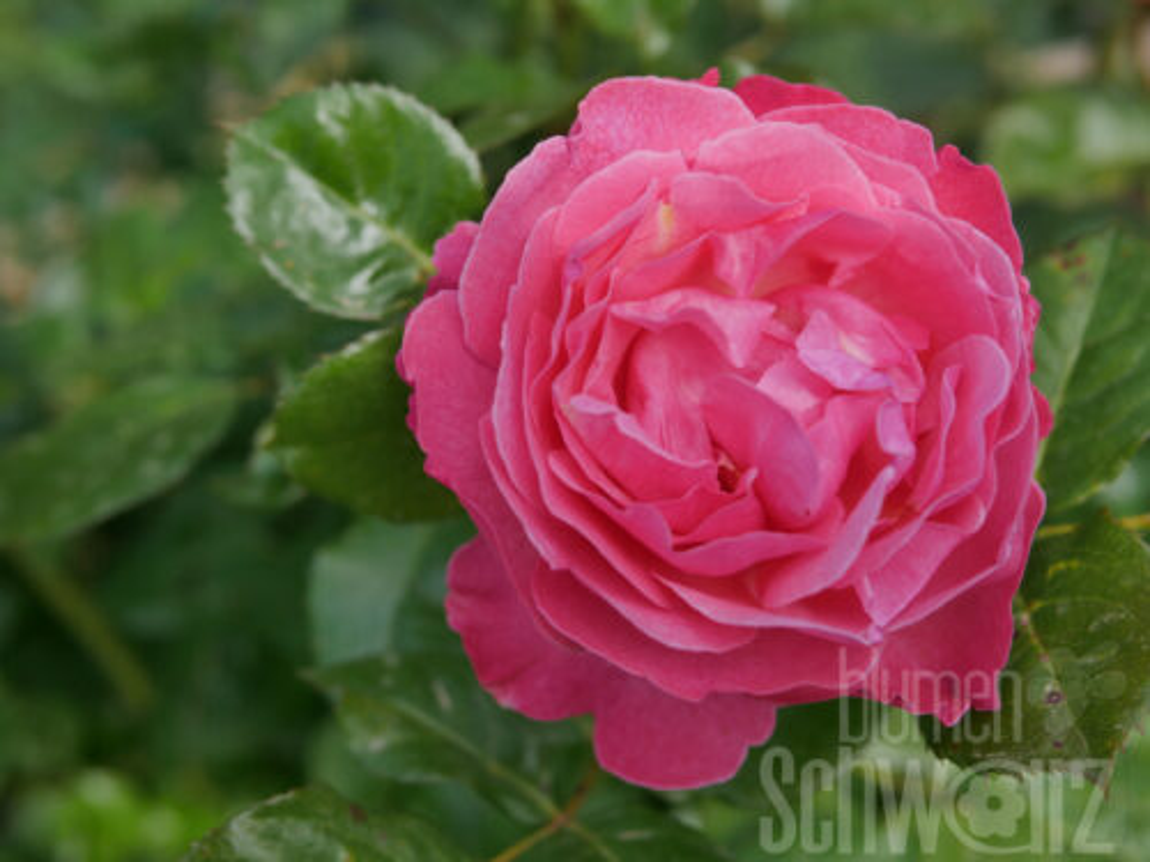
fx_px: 1661
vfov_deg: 29.1
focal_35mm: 50
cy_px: 431
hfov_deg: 38.2
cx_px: 575
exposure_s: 1/2000
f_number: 3.2
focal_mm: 25
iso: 250
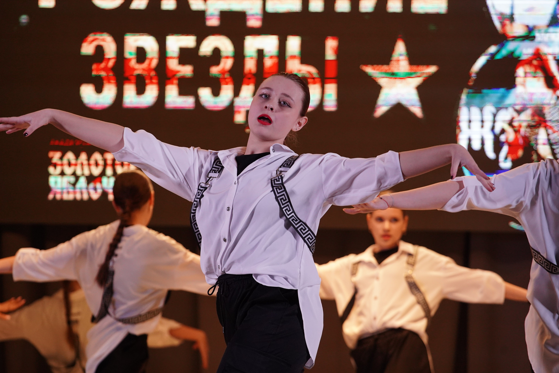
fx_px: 2857
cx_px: 280
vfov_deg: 7.5
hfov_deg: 11.2
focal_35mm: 184
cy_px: 186
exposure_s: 1/640
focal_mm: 184
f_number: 4.5
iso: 3200
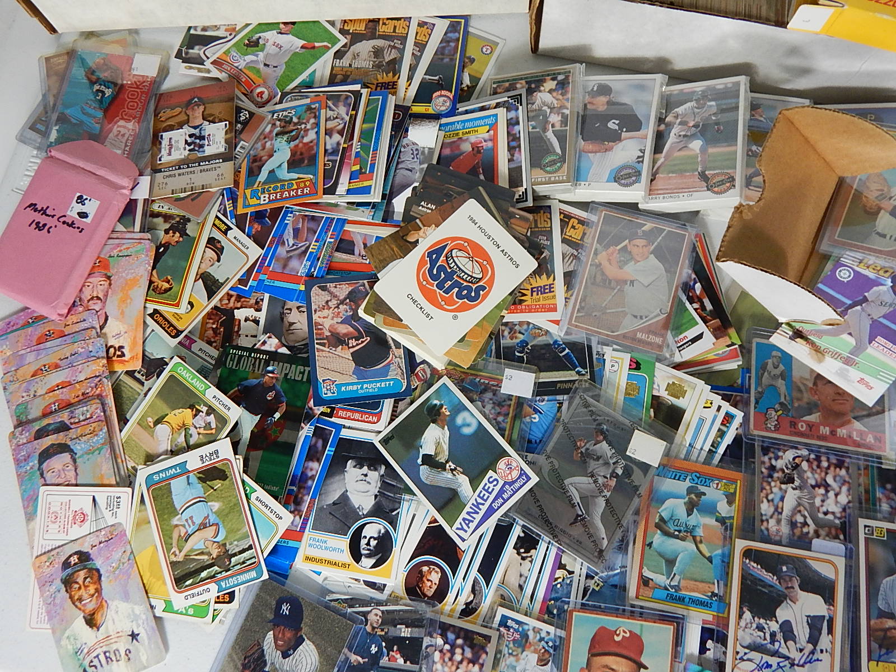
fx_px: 647
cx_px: 448
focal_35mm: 25
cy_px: 336
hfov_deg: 69.4
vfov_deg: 54.9
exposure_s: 1/30
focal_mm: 4.5
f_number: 3.1
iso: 220
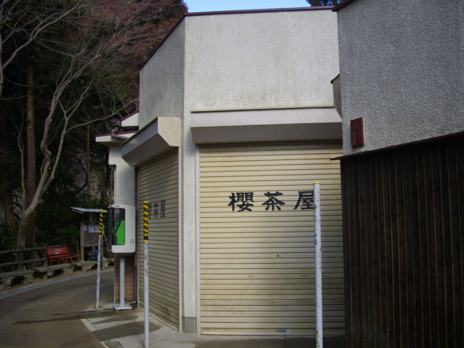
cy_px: 174
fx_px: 496
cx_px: 232
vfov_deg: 38.7
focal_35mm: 37
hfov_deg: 50.1
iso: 100
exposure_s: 1/500
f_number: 2.8
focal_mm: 6.2
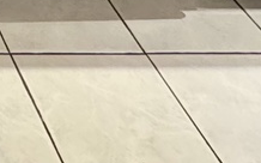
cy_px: -385
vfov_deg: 9.3
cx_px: -315
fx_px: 697
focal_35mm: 98
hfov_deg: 15.3
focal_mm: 2.22
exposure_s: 1/60
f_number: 2.2
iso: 400
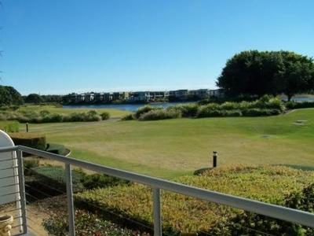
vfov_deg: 37.7
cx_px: 157
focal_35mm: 38
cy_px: 118
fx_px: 345
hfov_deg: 49.0
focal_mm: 6.3
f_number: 5.6
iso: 80
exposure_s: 1/500
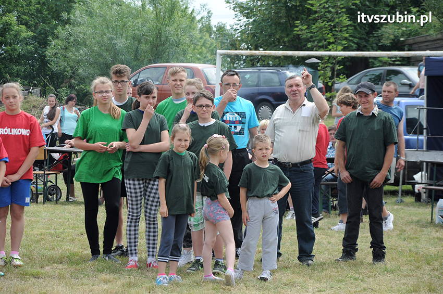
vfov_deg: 8.7
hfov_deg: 13.1
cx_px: 222
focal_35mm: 158
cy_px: 147
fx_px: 1936
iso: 500
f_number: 7.1
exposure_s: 1/800
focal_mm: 105
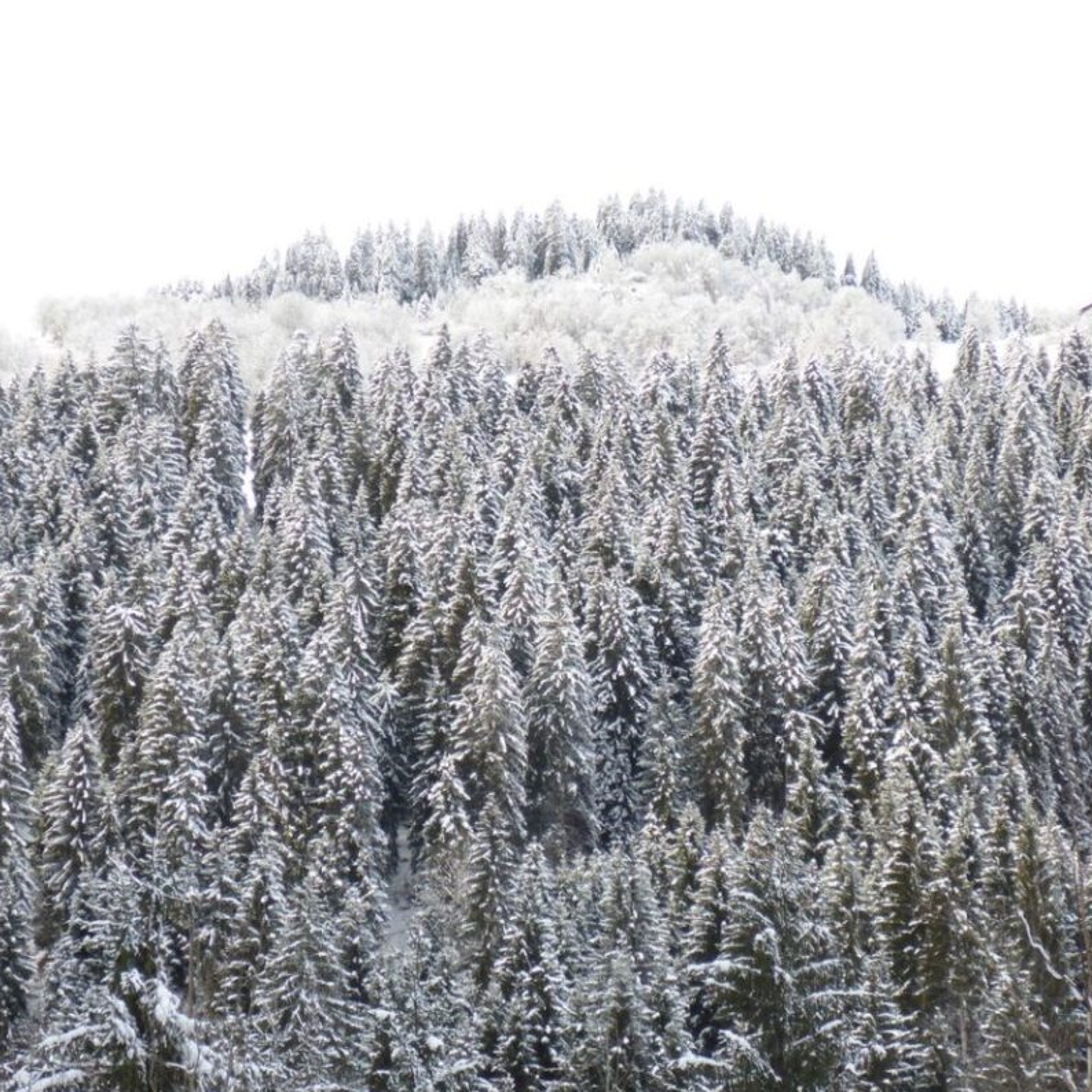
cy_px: 598
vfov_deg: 21.1
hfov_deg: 21.1
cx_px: 690
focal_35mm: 82
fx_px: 2927
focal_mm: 9.8
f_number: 4.9
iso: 100
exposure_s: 1/125
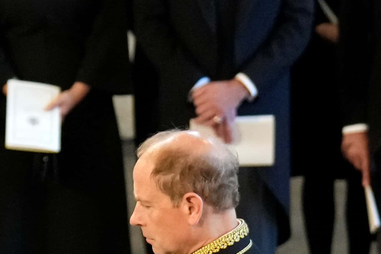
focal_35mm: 441
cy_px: 486
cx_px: 533
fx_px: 4667
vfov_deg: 3.1
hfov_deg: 4.6
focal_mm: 70
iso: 4000
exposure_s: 1/200
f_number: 2.8
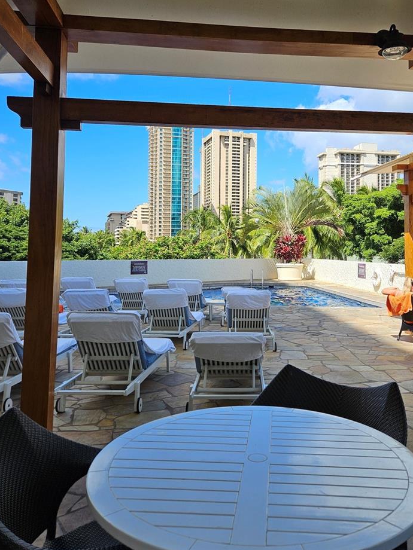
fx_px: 477
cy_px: 243
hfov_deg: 46.4
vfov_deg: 59.8
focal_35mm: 30
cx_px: 254
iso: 25
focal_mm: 5.4
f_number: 1.8
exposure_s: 1/1199
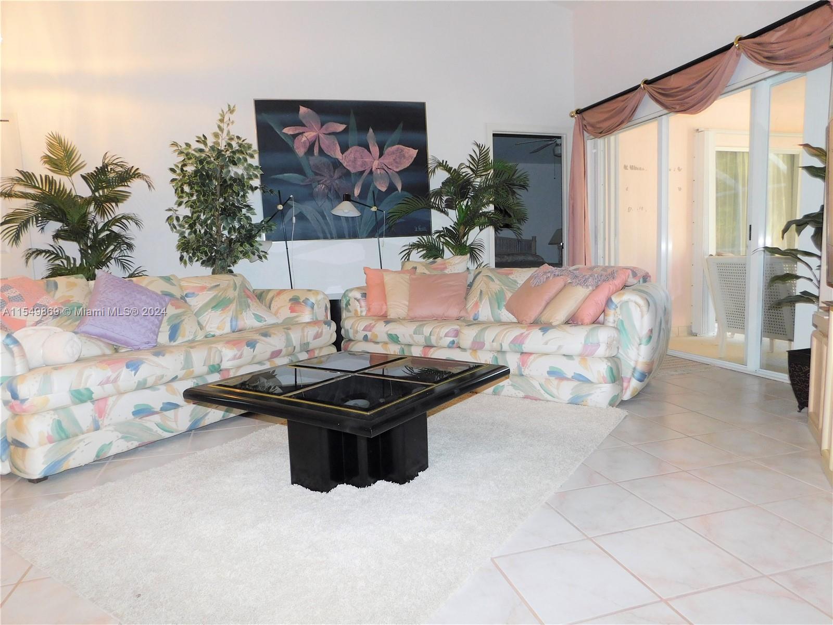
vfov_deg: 58.9
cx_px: 416
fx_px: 553
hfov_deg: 73.9
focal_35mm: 23
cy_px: 312
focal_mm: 4
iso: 200
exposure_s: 1/30
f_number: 3
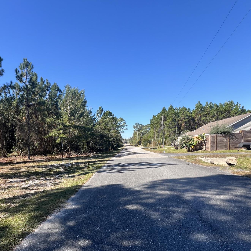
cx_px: 91
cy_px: 157
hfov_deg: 73.3
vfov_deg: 73.6
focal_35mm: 20
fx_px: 164
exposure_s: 1/747
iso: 32
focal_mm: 1.57
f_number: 1.8
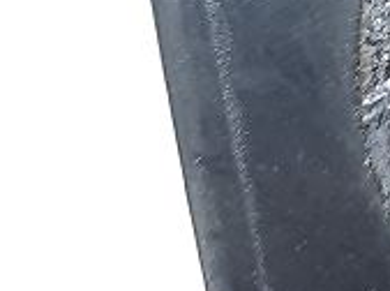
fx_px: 2001
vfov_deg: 7.9
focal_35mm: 178
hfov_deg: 10.1
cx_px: 842
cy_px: -340
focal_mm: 4.6
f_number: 2
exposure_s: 1/50
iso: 160
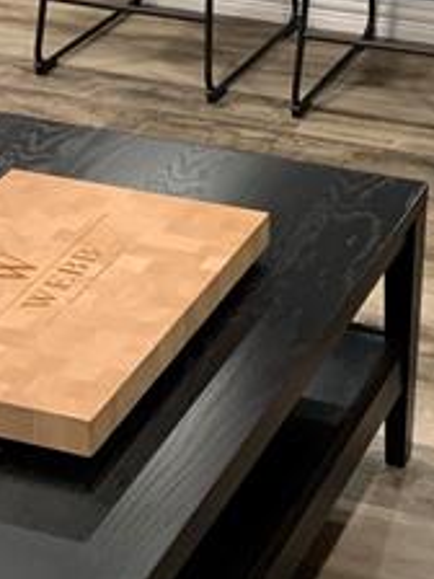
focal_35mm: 89
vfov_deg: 18.4
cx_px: 488
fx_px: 1488
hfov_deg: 16.1
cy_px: -385
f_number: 1.8
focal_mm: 4.25
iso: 320
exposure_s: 1/60
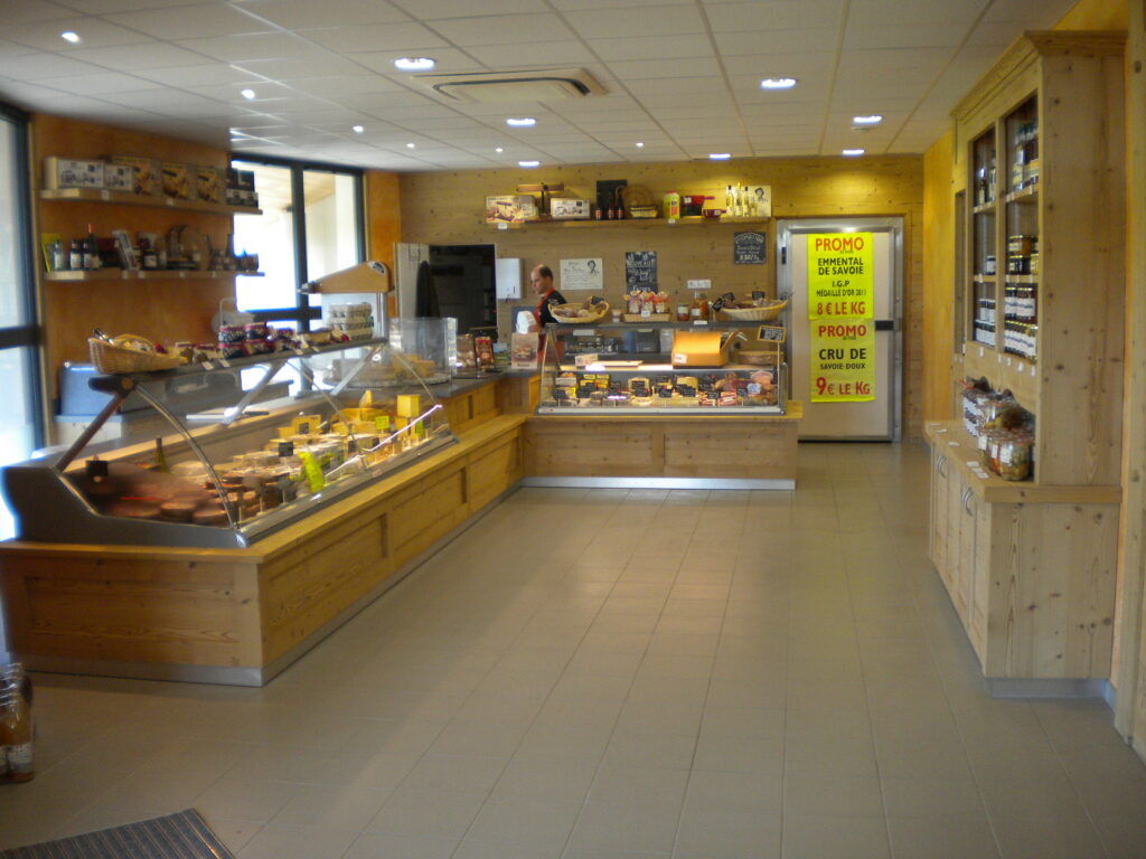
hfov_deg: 52.6
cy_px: 430
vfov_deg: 40.7
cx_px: 573
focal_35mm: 35
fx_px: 1159
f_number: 3.1
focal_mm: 6.3
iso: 186
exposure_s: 1/58.8
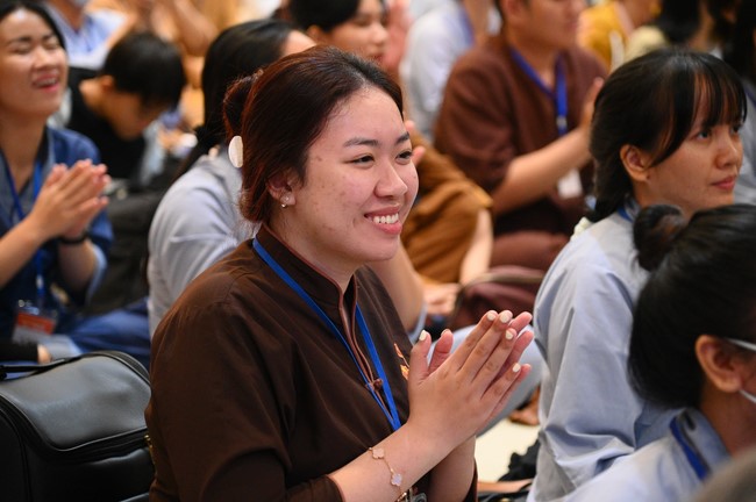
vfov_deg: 11.4
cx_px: 378
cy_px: 251
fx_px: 2517
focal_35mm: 120
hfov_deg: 17.1
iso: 8000
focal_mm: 120
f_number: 4
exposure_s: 1/160
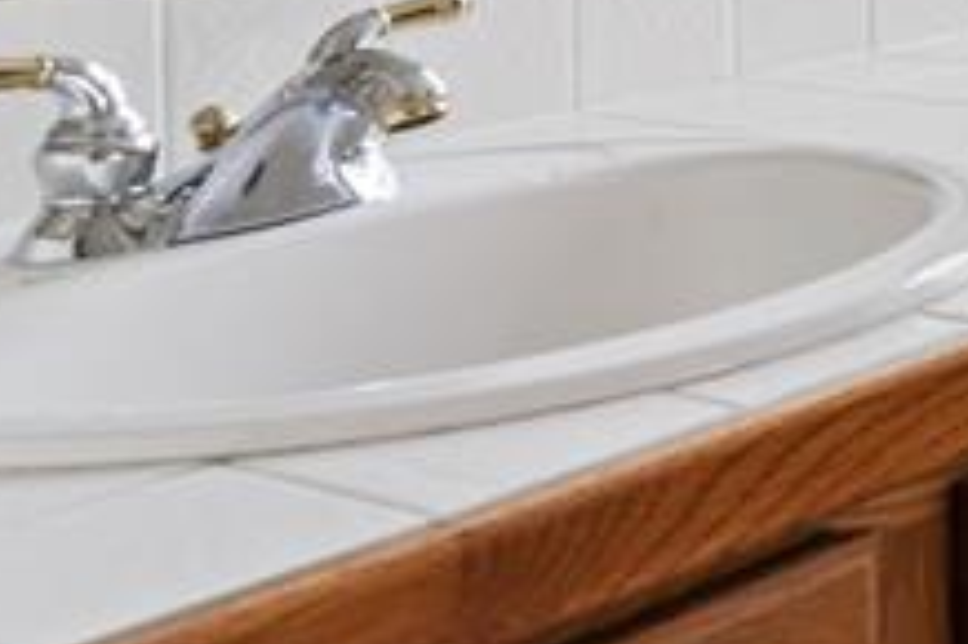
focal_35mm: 80
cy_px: -258
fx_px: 2149
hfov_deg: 18.4
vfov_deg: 15.9
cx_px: 1847
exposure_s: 1/8
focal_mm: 17
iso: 160
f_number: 8
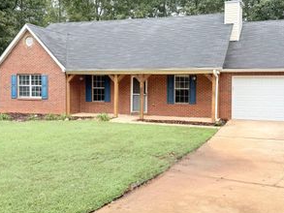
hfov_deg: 45.7
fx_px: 337
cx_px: 153
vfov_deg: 35.1
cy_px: 97
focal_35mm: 41
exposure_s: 1/612
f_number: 1.78
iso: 80
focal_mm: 6.76
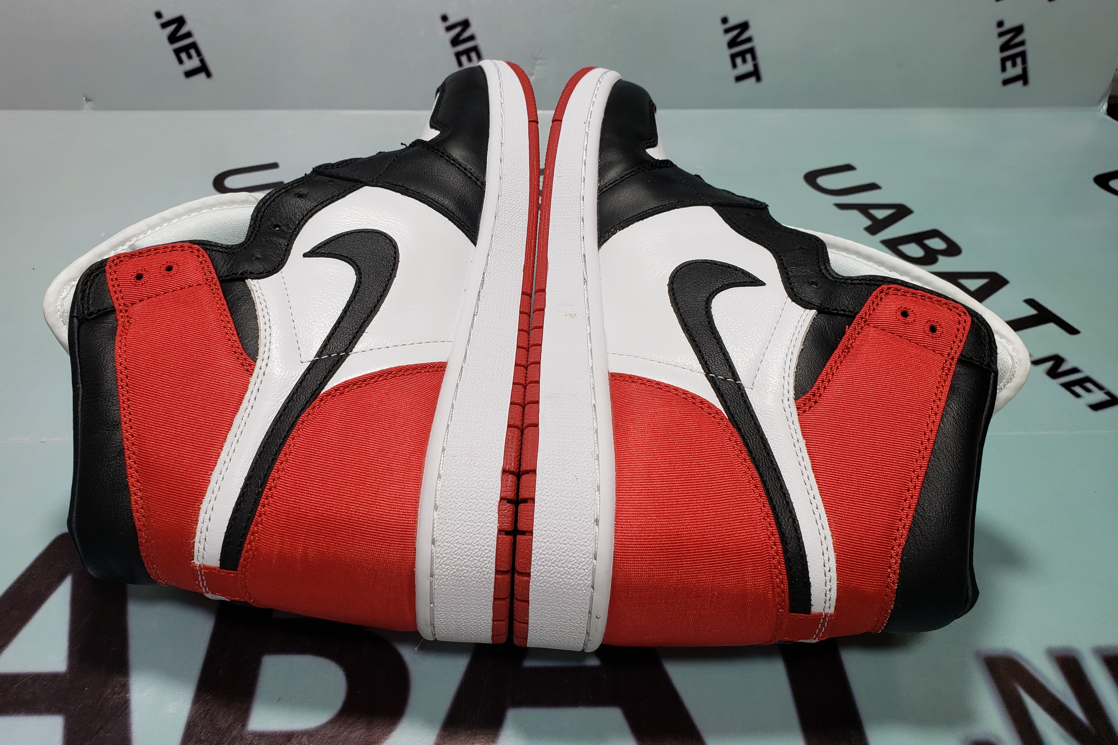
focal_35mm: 28
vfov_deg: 46.4
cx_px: 543
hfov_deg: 65.5
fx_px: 869
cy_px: 349
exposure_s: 1/100
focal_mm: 4.3
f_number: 2.4
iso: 100
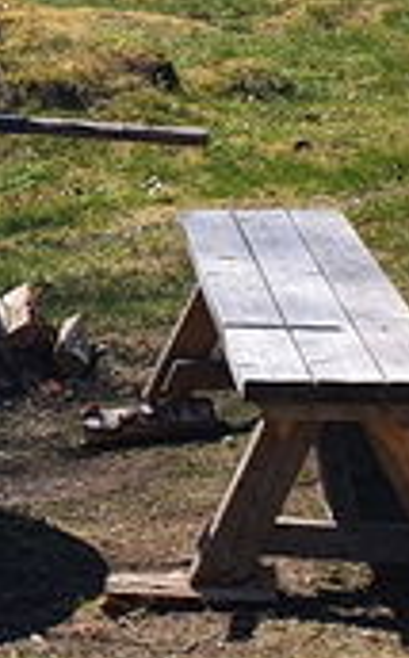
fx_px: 2452
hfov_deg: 8.0
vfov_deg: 15.2
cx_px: -885
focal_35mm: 137
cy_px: 134
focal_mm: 4.32
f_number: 2.4
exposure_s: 1/1456
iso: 50
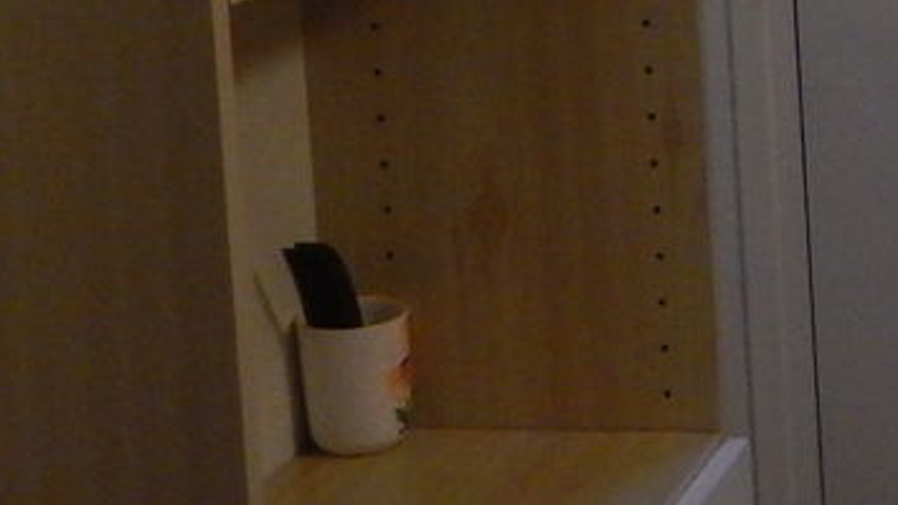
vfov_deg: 9.6
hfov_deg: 16.8
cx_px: 1025
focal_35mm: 123
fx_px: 2928
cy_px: -223
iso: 400
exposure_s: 1/30
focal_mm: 4.5
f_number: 3.4
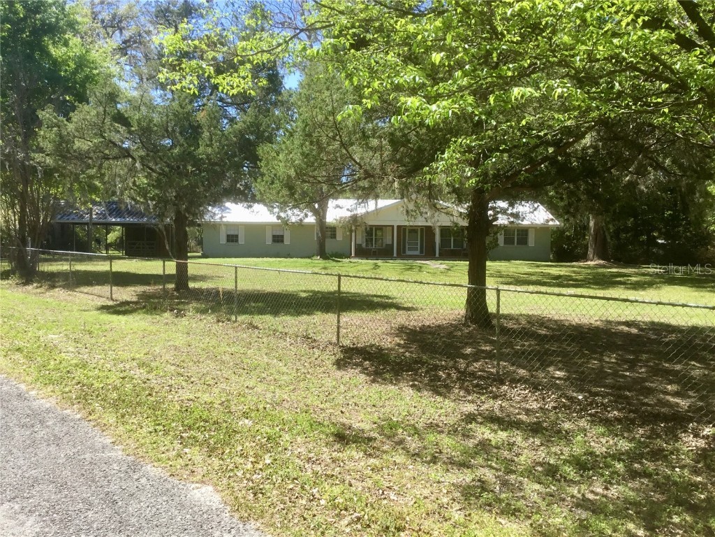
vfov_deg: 45.4
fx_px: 640
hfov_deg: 58.4
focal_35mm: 31
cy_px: 268
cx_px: 358
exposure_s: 1/460
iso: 25
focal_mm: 3.3
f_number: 2.4
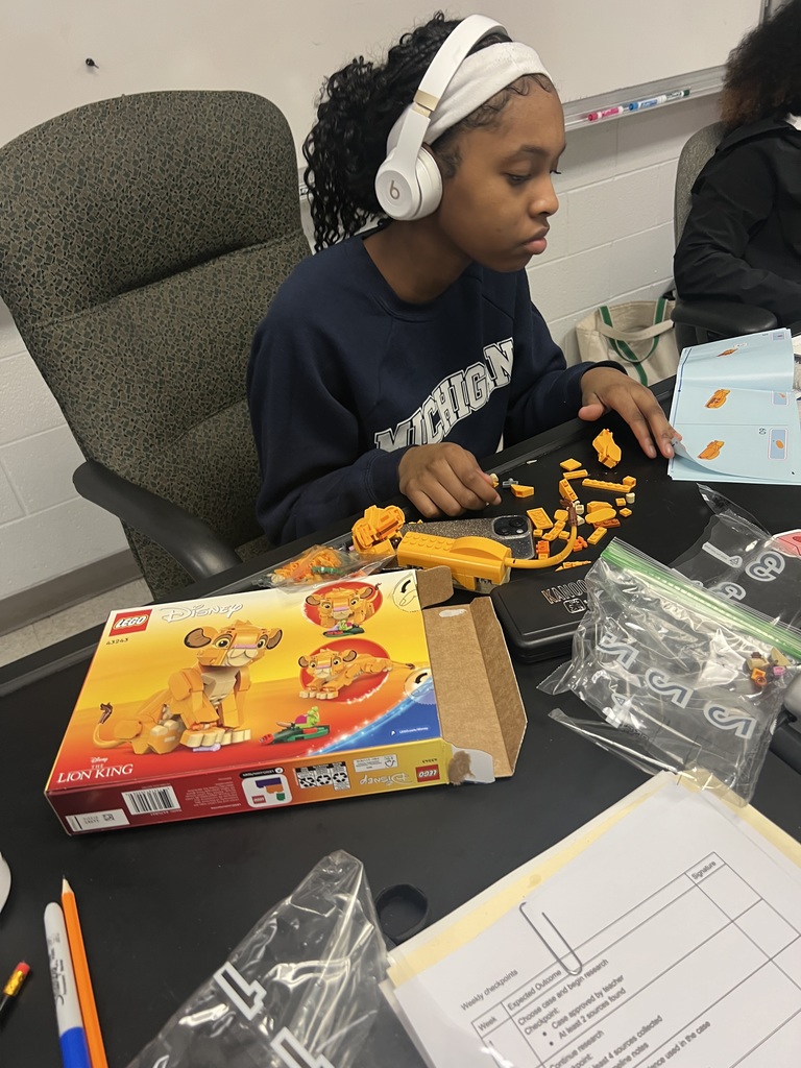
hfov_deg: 53.1
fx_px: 802
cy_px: 534
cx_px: 400
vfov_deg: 67.3
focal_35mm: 26
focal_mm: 5.7
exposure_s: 1/60
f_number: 1.5
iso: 100
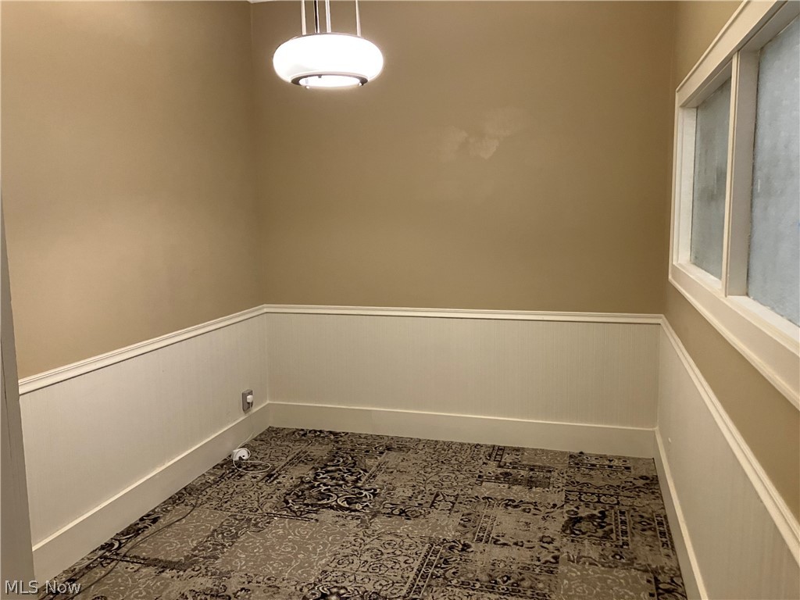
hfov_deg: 63.4
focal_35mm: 28
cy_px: 300
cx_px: 400
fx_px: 647
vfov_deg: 49.7
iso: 320
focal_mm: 3.99
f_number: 1.8
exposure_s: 1/60
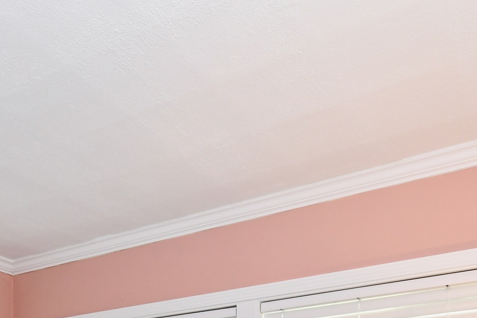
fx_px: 570
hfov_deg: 44.7
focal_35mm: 43
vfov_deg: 24.6
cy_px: 470
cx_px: 154
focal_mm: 14
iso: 640
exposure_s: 1/60
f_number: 6.3
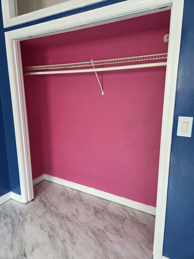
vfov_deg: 73.9
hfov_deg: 58.9
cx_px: 97
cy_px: 130
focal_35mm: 23
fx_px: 172
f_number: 1.8
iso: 250
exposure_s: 1/120
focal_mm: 5.4
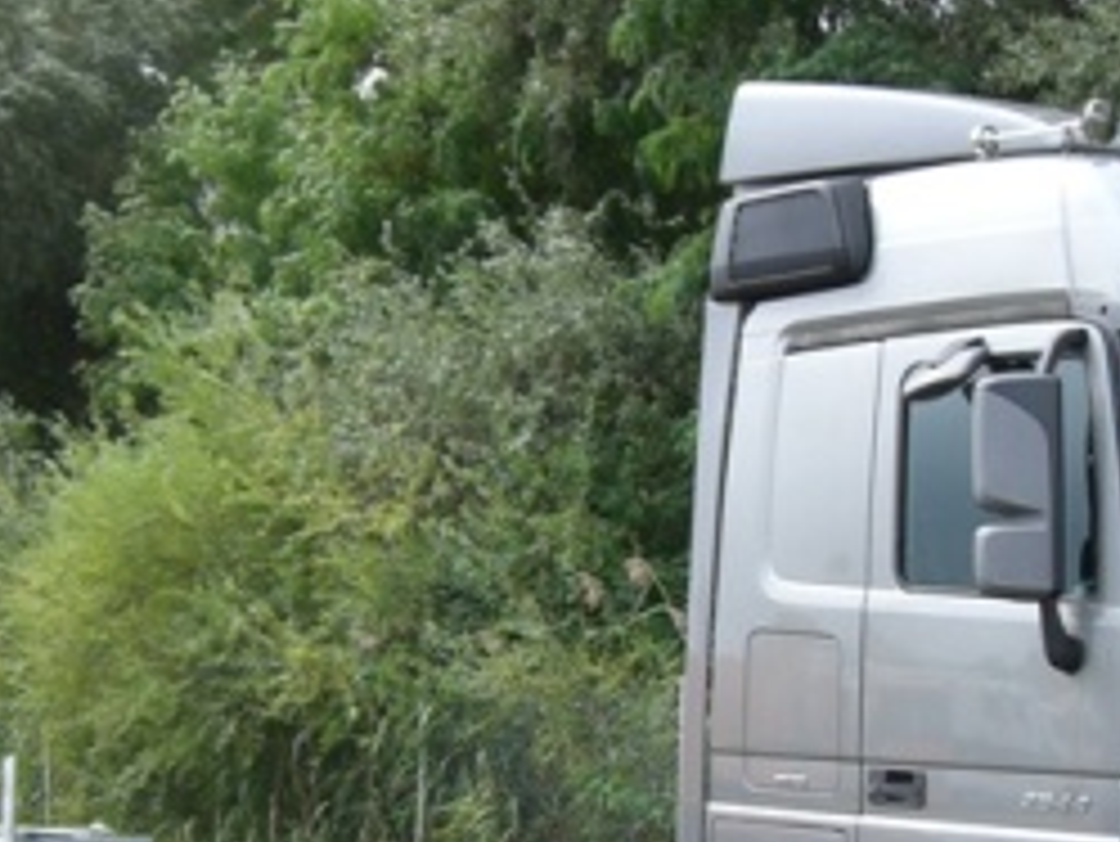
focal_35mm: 82
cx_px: 666
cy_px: 612
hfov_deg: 23.8
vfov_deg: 17.9
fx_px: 2654
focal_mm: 6.2
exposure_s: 1/250
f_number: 2.7
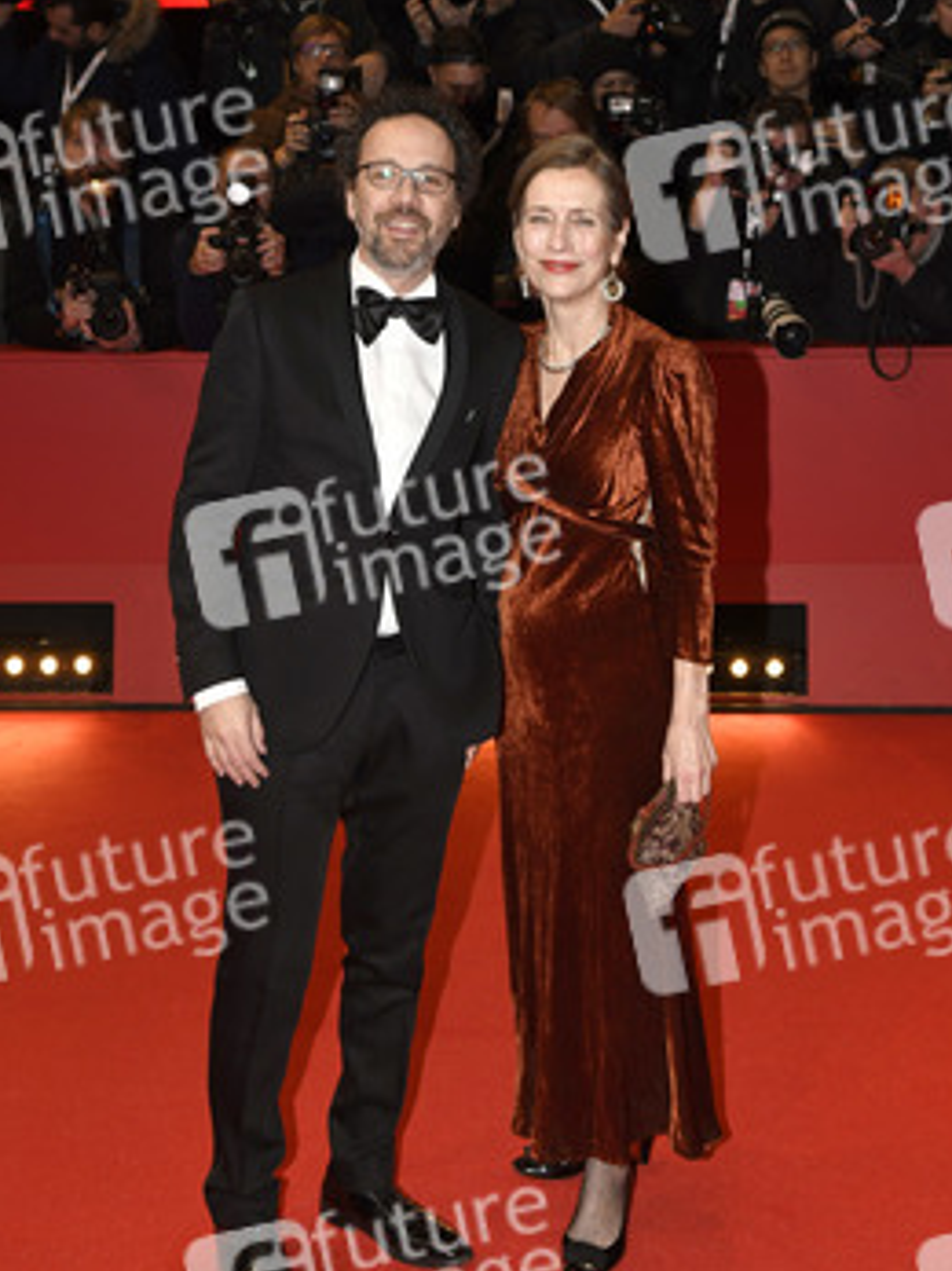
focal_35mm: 51
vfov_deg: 37.4
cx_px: 480
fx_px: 1871
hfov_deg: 28.5
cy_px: 725
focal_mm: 31
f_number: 6.3
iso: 800
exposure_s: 1/320
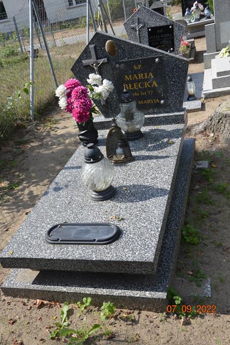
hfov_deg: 35.5
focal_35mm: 38
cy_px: 172
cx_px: 115
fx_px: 360
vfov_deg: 51.3
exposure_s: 1/200
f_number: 7.1
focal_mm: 25
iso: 100
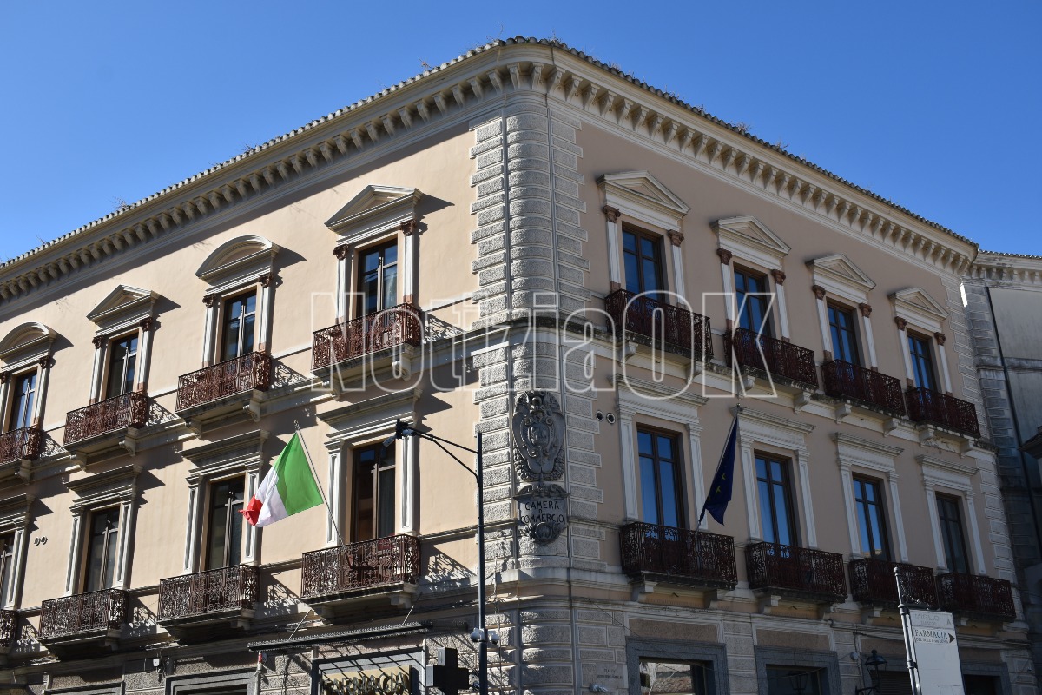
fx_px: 1042
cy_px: 348
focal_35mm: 36
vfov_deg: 36.9
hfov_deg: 53.1
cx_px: 521
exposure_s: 1/250
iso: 100
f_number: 8
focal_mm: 24
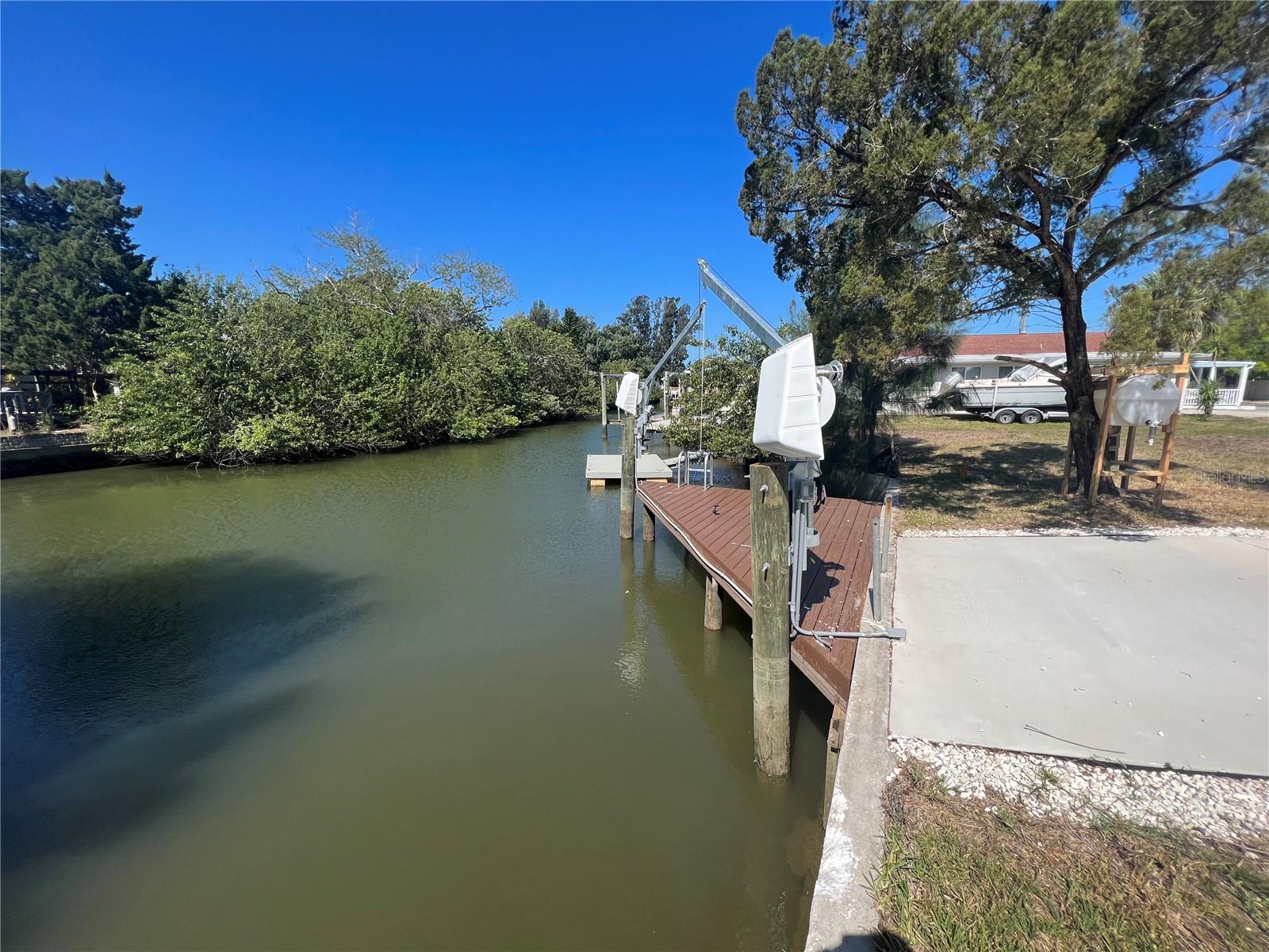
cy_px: 476
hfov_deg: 106.2
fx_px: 477
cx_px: 634
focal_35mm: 13
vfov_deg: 89.9
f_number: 1.8
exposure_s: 1/1357
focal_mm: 1.57
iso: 32
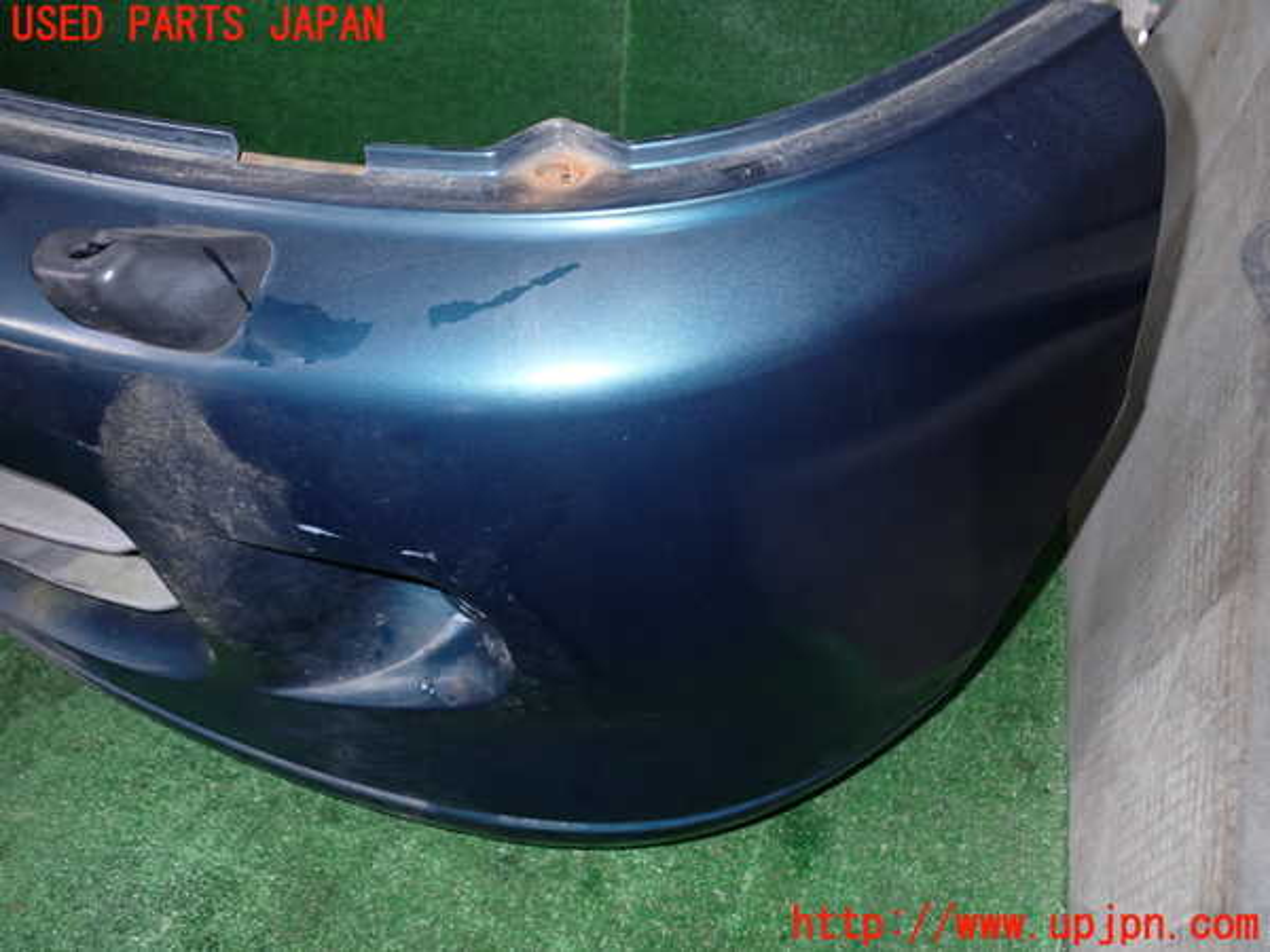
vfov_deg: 46.8
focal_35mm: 30
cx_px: 635
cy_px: 476
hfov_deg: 60.0
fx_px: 1101
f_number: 6.3
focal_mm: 5.4
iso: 250
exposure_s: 1/30
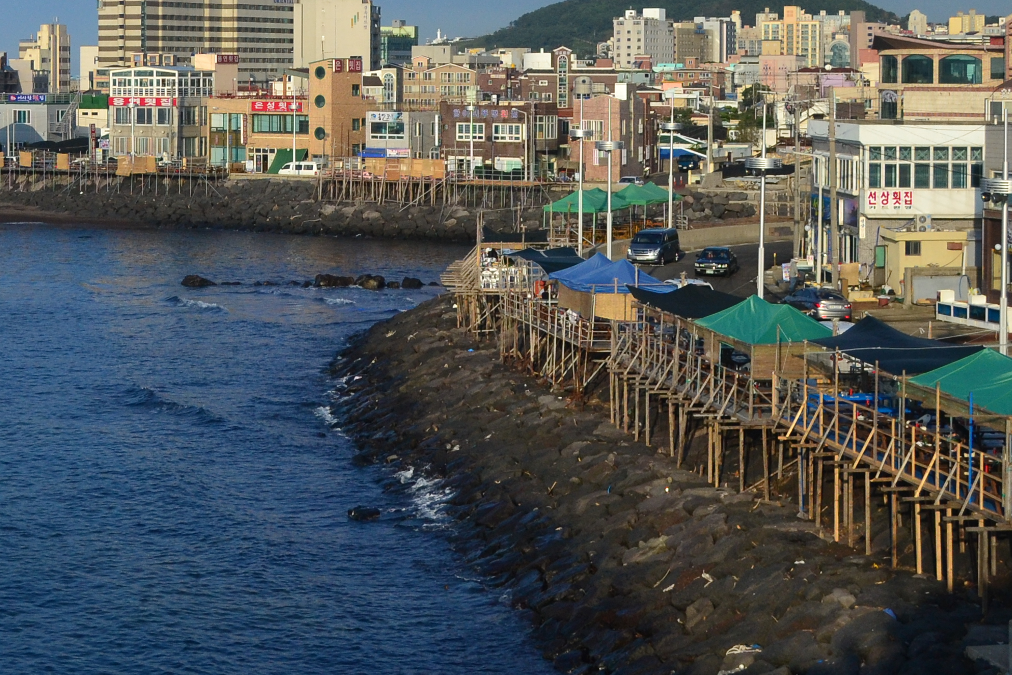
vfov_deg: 17.3
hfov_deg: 25.8
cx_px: 289
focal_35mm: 78
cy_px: 74
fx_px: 2192
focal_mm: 22
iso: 400
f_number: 5
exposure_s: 1/2500
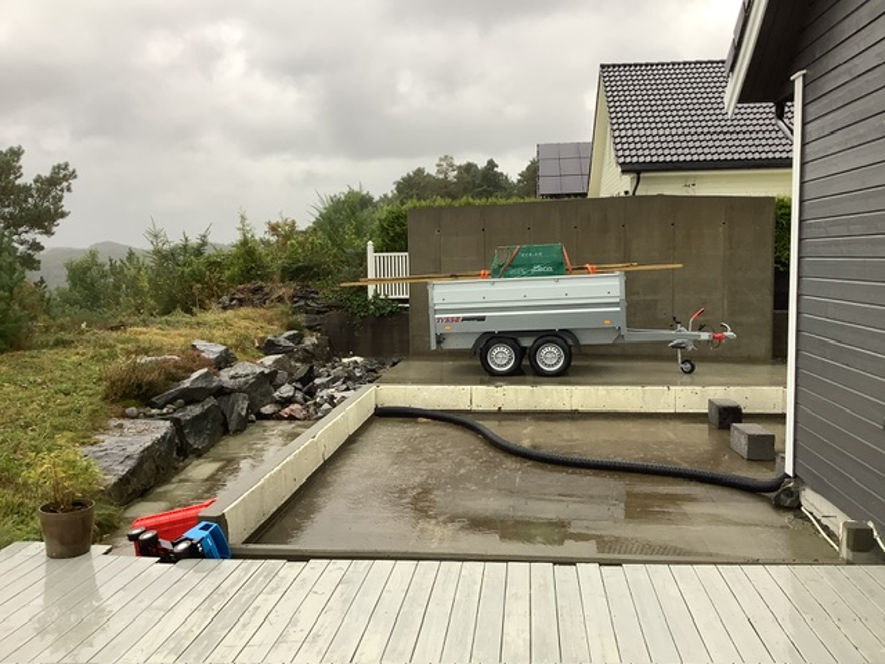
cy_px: 332
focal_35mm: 31
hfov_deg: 58.4
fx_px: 793
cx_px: 442
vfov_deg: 45.4
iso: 50
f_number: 2.4
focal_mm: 3.3
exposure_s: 1/50
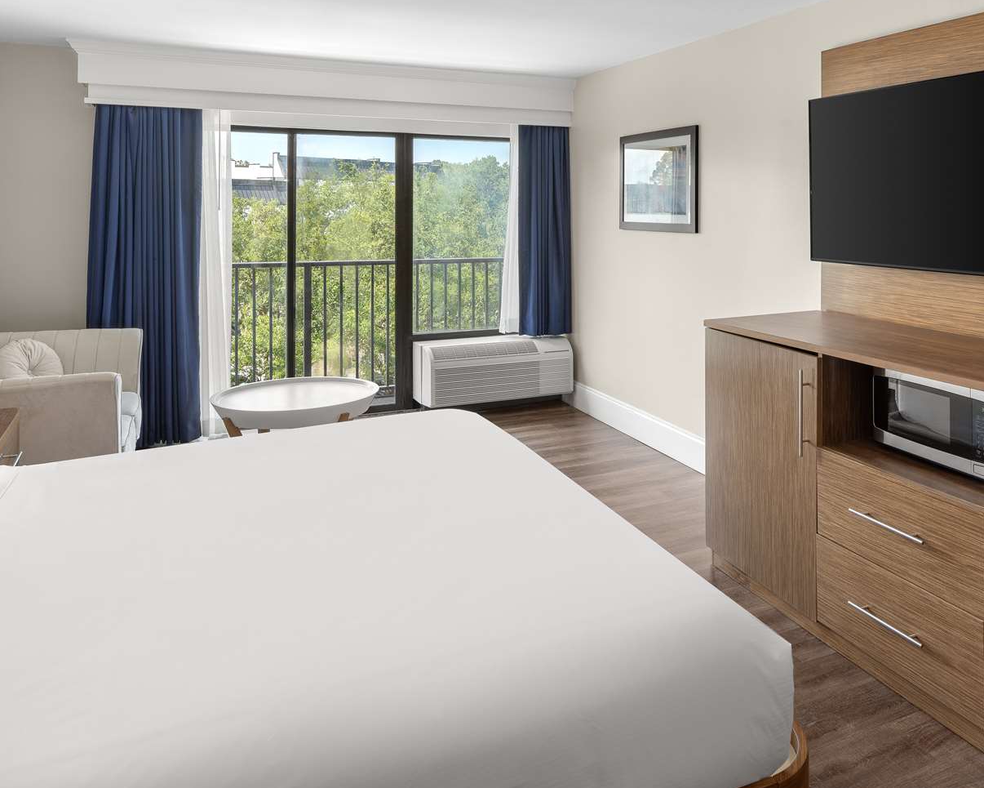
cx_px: 540
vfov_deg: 51.5
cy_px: 384
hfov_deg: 62.1
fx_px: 815
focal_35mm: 28
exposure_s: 1/320
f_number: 11
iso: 400
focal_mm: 24
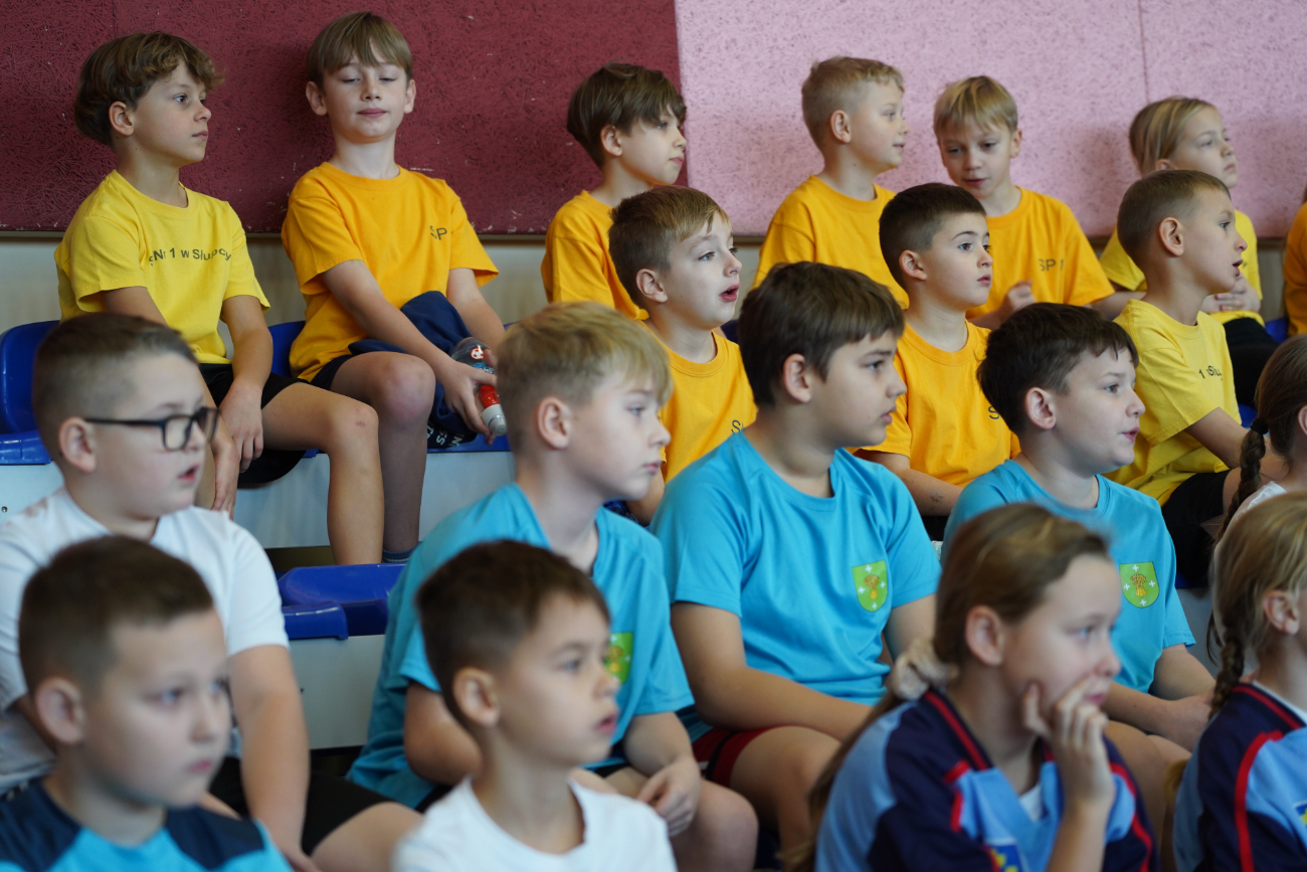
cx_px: 654
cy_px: 436
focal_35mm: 105
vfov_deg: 13.0
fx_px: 3812
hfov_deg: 19.5
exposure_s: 1/100
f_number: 4
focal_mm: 105
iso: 1250
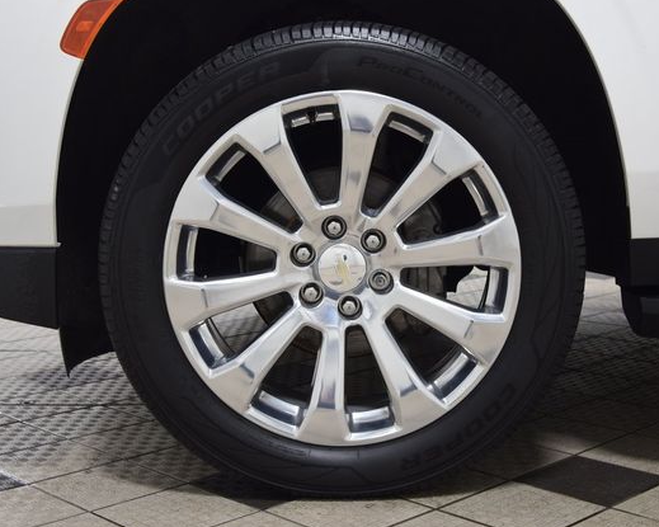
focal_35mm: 59
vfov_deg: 25.8
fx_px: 1151
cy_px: 264
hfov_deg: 32.0
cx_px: 342
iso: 560
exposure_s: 1/15
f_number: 6.3
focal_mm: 34
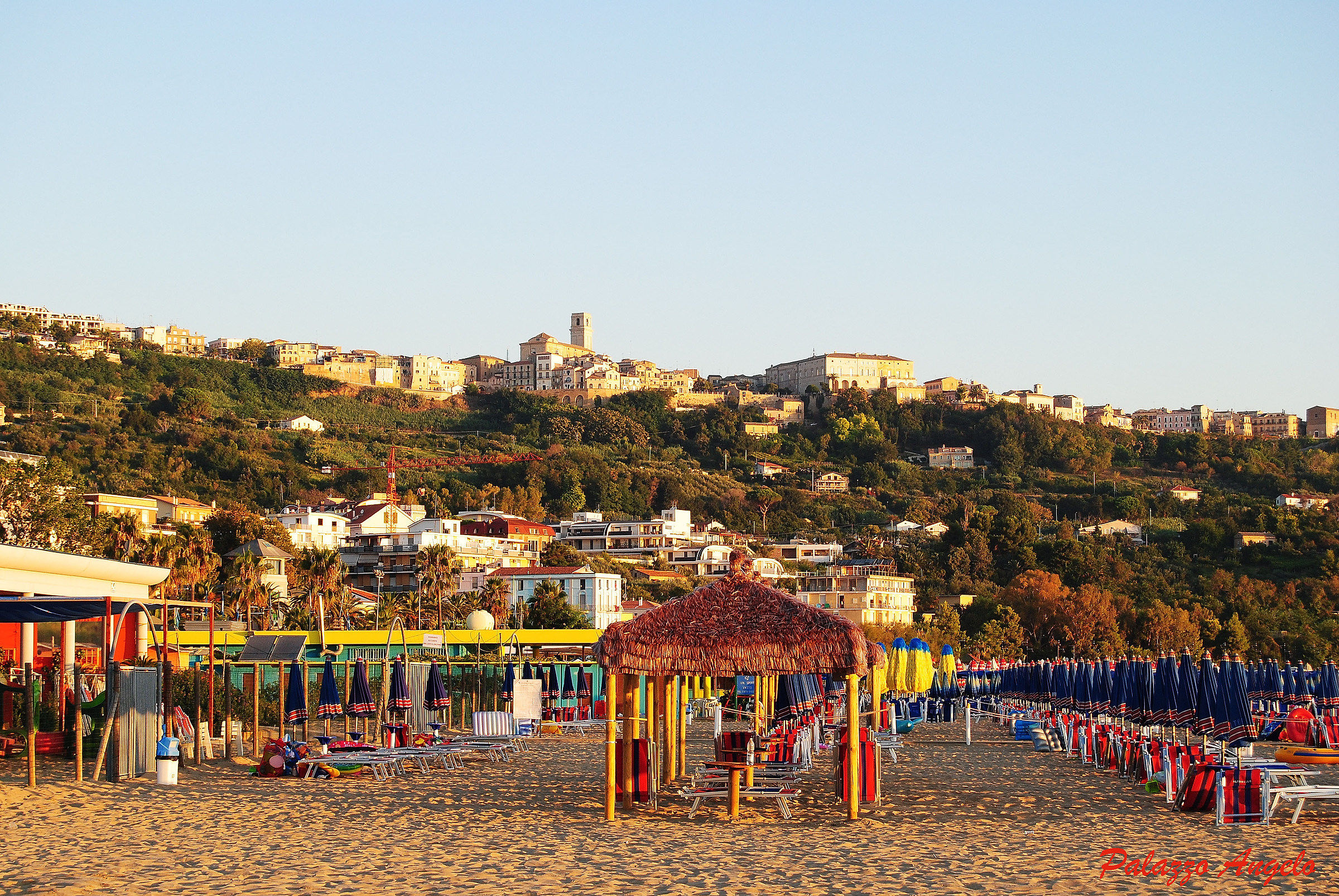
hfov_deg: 24.6
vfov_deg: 16.6
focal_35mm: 82
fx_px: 3072
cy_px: 448
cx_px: 670
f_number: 9
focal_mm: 55
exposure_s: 1/100
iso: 200
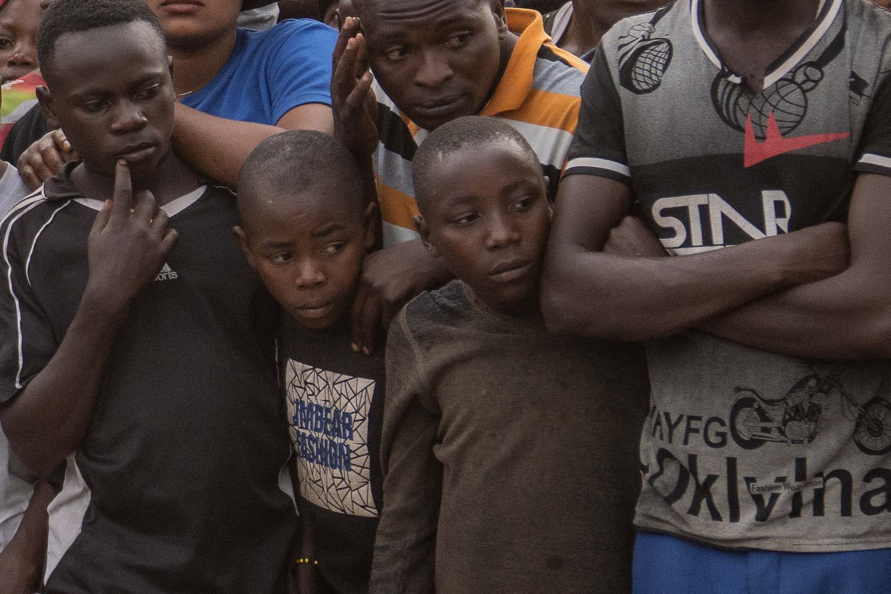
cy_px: 188
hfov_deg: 8.4
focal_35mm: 241
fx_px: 5964
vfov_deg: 5.7
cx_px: -217
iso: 250
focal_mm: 46
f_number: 2.8
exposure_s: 1/640
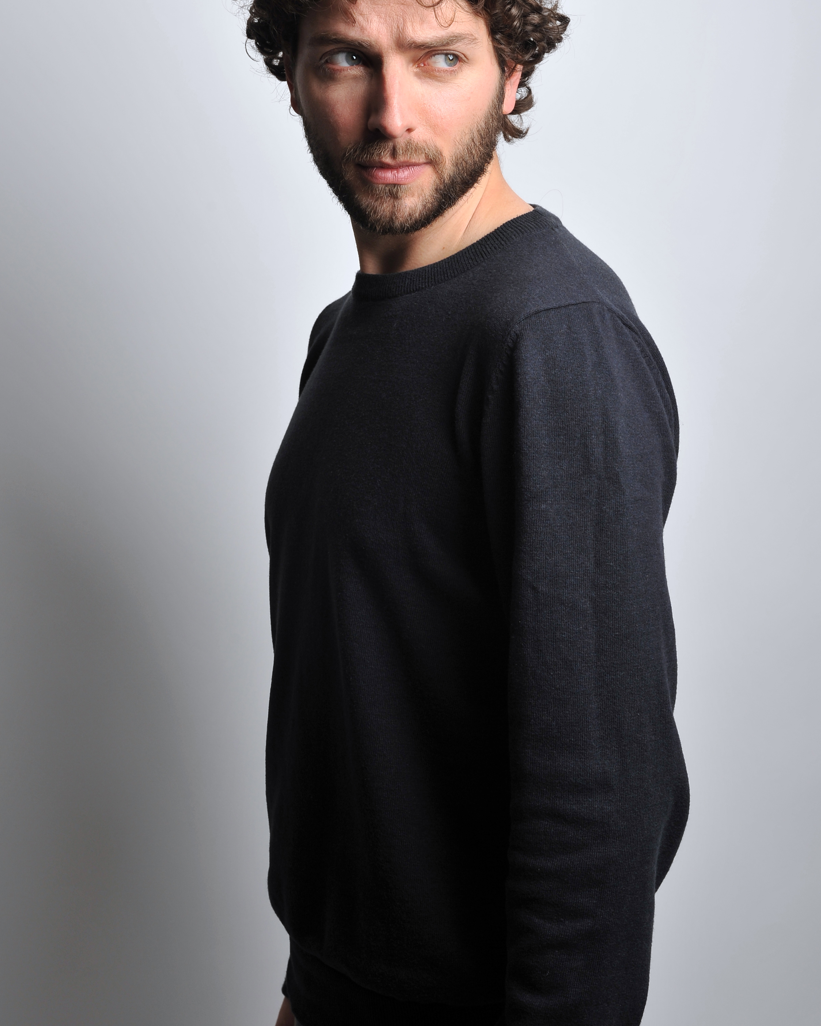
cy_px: 463
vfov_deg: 28.7
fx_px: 2005
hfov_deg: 23.1
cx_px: 341
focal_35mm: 66
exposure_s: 1/200
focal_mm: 50
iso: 250
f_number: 11
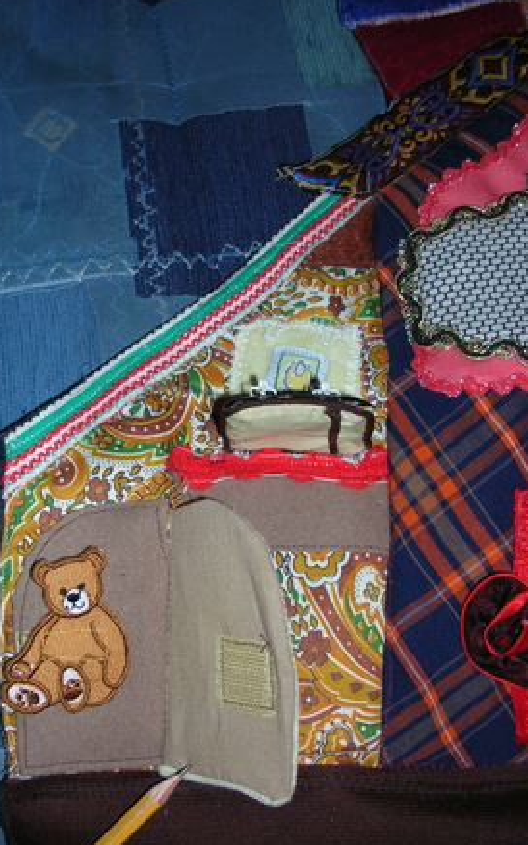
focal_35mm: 38
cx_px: 219
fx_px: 876
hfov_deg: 33.5
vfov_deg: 51.6
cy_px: 423
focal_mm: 5.8
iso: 50
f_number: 2.8
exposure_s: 1/60.1
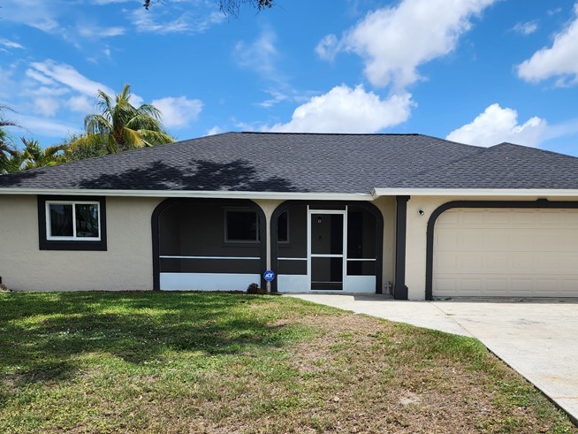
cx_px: 341
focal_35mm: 36
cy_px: 303
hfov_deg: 51.1
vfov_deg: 39.0
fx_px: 601
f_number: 1.8
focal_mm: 6.4
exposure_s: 1/1090
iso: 12
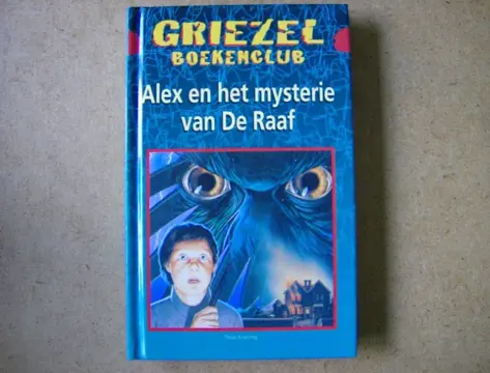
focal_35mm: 36
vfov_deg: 40.0
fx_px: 512
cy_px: 186
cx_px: 245
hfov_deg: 51.1
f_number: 2.8
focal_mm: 6
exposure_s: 1/11.6
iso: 200
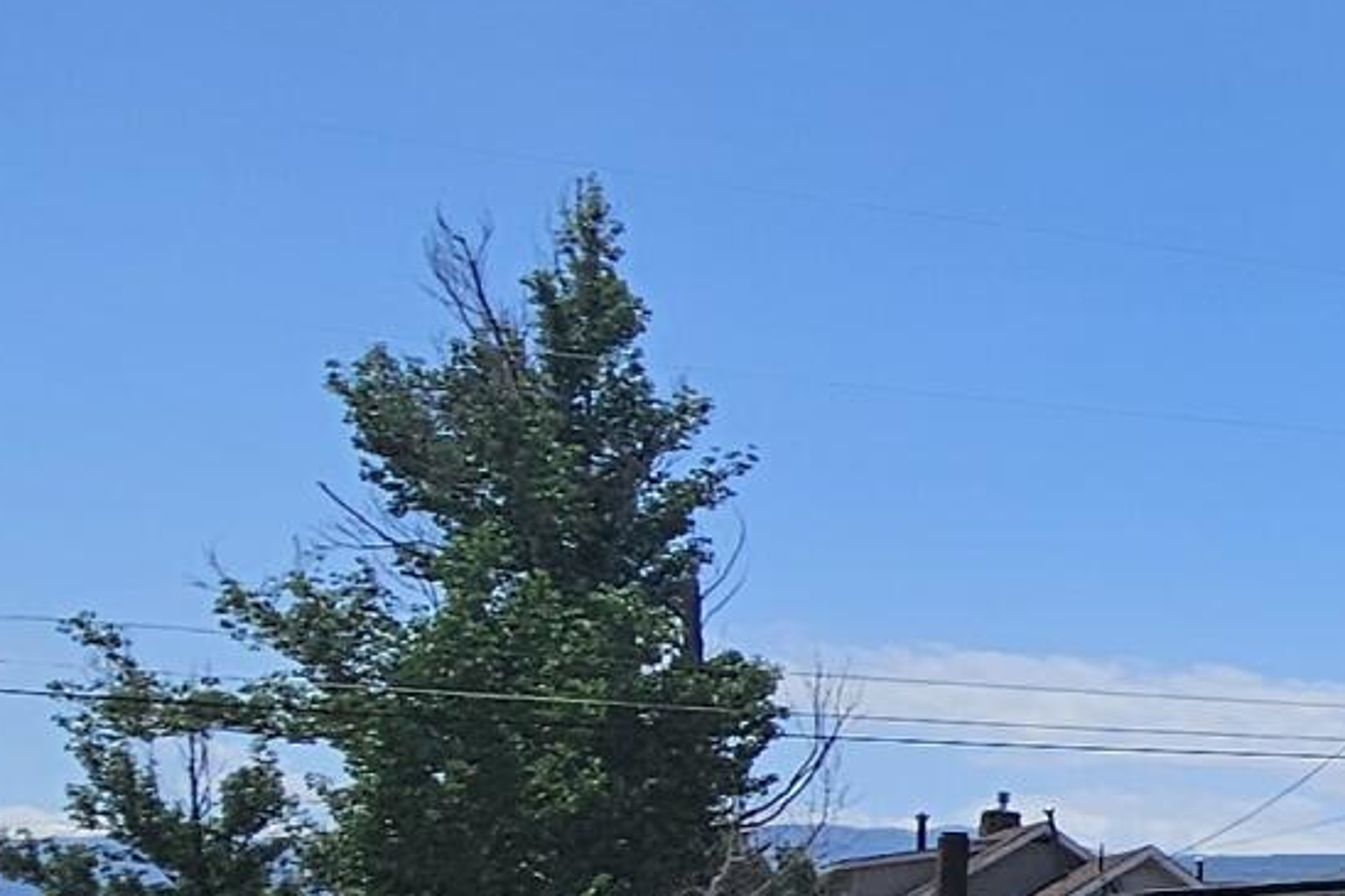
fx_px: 2764
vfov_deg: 17.8
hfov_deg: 17.5
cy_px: 965
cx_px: 2823
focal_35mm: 74
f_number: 2.2
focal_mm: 2.2
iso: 50
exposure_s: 1/3264
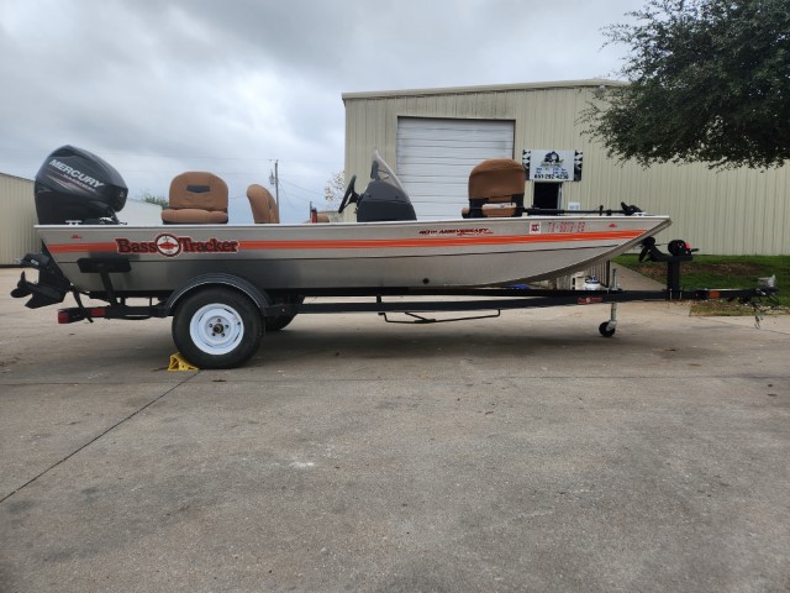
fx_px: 525
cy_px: 296
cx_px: 395
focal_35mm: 23
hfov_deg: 73.9
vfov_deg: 58.9
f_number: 1.8
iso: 20
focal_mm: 5.4
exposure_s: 1/732
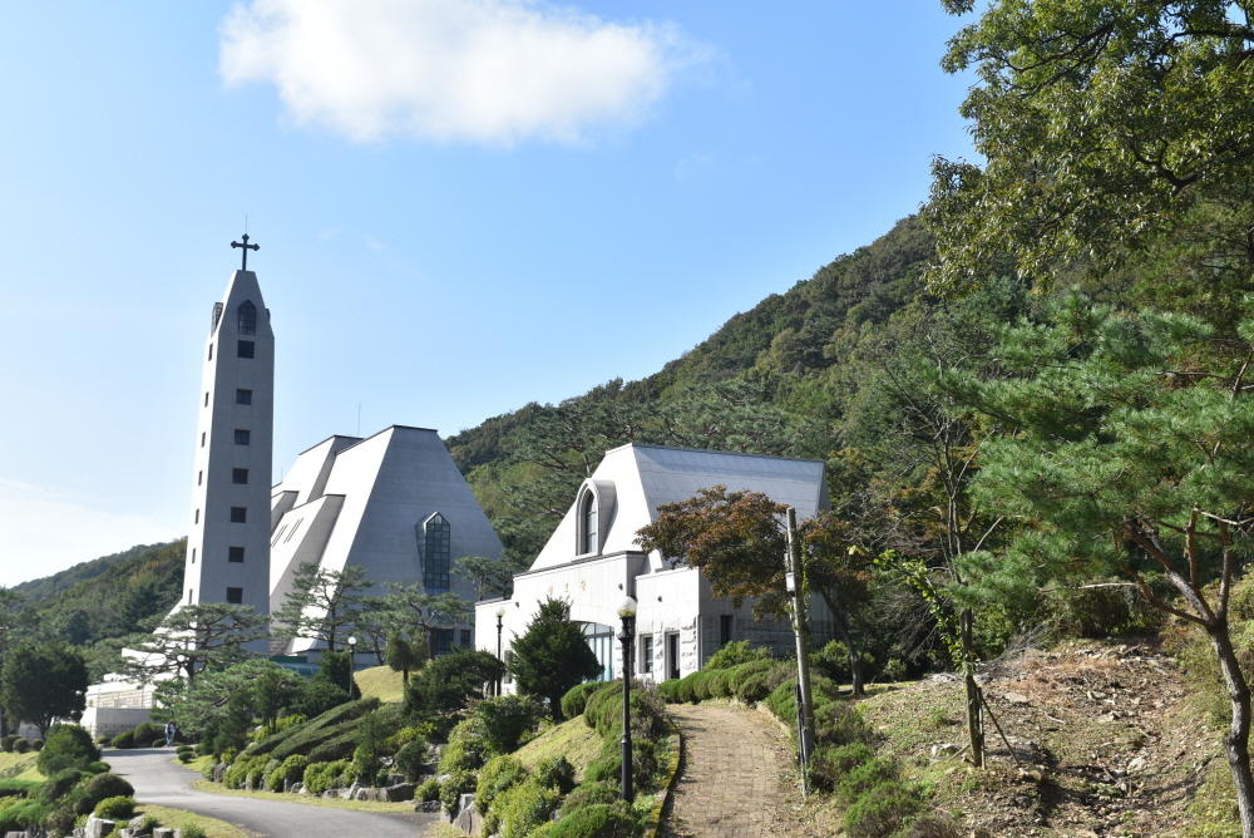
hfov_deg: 42.3
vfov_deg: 29.0
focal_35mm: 46
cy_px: 419
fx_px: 1621
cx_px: 627
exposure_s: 1/320
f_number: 9
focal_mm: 31
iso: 200
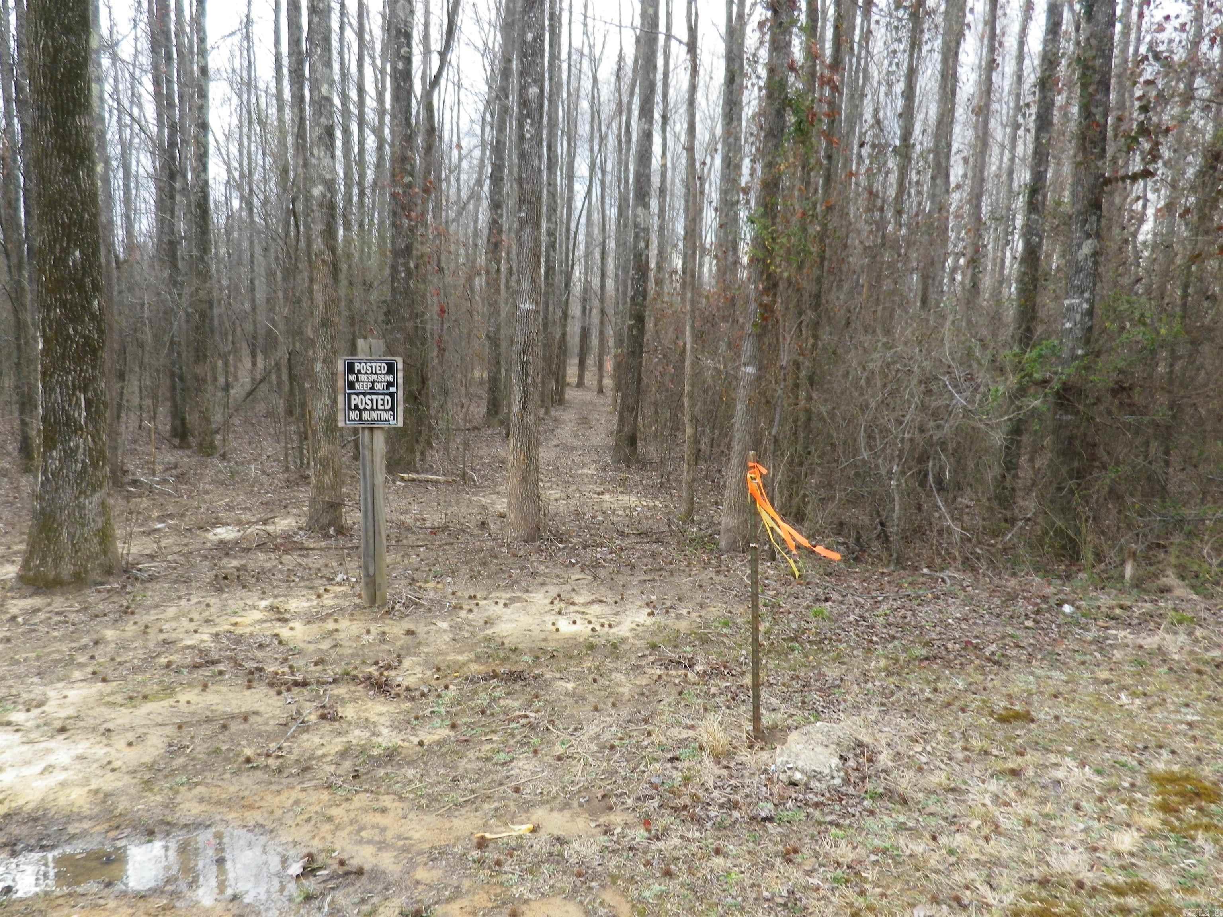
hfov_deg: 69.4
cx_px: 612
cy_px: 458
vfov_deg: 54.9
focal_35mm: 25
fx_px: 883
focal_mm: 4.5
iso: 80
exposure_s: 1/100
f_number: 3.5
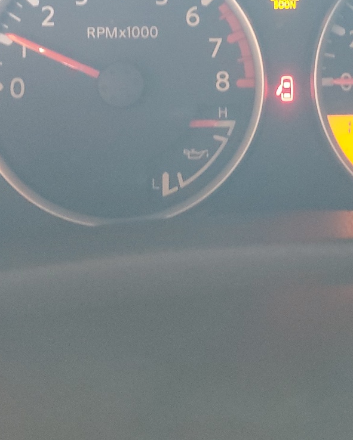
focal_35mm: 55
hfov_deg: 27.3
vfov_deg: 33.1
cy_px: 83
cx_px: 260
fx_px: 718
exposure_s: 1/40
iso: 319
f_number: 1.5
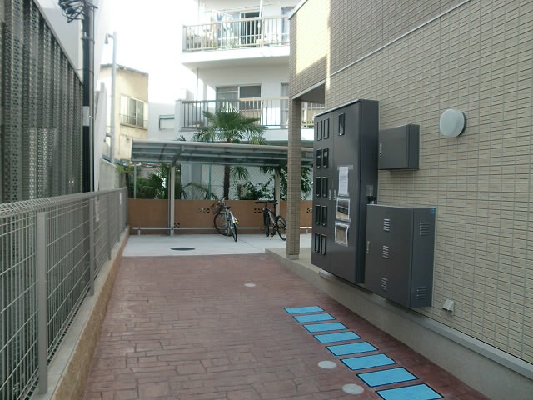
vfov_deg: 49.7
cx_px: 266
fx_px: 431
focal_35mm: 28
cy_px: 200
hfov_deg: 63.4
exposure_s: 1/200
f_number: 2.6
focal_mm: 4.65
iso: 64
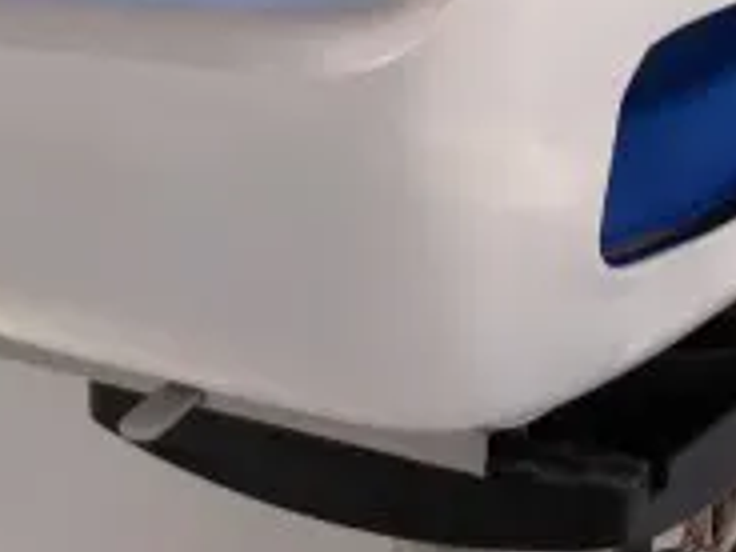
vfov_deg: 9.3
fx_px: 3232
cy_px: -444
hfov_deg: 13.0
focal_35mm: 152
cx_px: 484
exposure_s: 1/1439
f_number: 2.4
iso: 80
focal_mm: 4.28
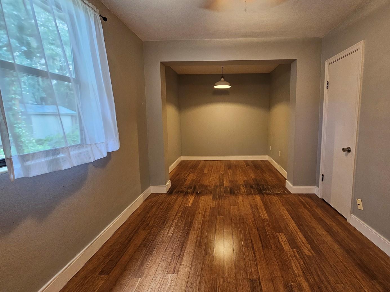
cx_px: 221
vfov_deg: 81.6
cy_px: 137
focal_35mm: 15
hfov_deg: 97.6
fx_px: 169
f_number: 2.2
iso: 320
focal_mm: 2.2
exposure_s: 1/40
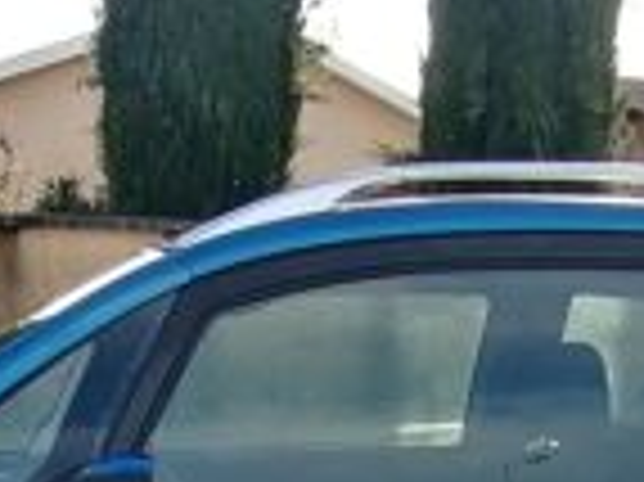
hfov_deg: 26.3
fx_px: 1376
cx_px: 234
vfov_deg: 17.7
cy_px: 734
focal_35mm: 74
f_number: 2.4
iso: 50
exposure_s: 1/276
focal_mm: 1.78
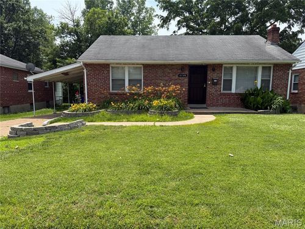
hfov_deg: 71.6
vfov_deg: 56.8
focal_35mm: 24
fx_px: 211
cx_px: 152
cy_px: 114
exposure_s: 1/3584
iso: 100
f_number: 1.78
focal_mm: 6.76
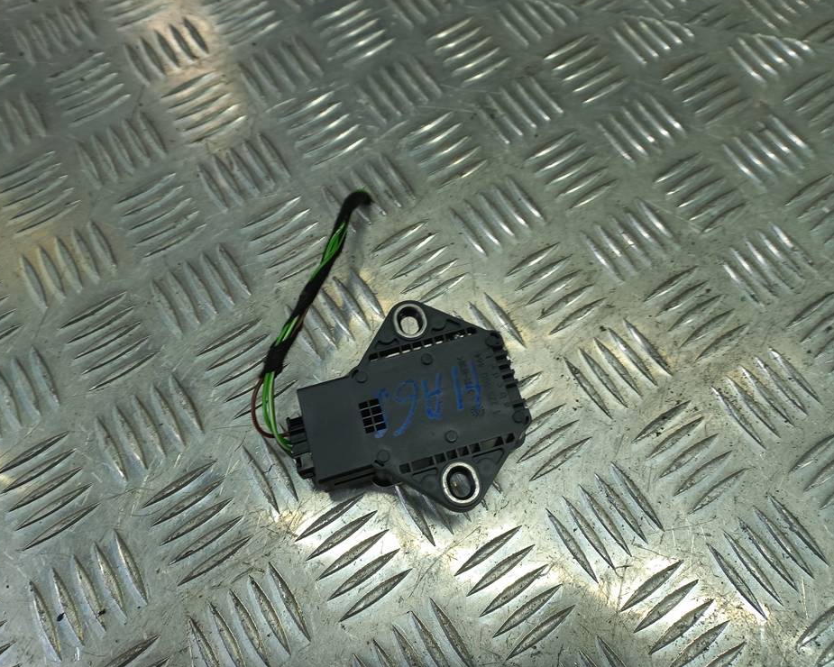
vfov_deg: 53.2
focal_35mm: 27
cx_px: 407
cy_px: 337
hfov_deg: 64.1
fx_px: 666
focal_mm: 4.6
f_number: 1.8
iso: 40
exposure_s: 1/50
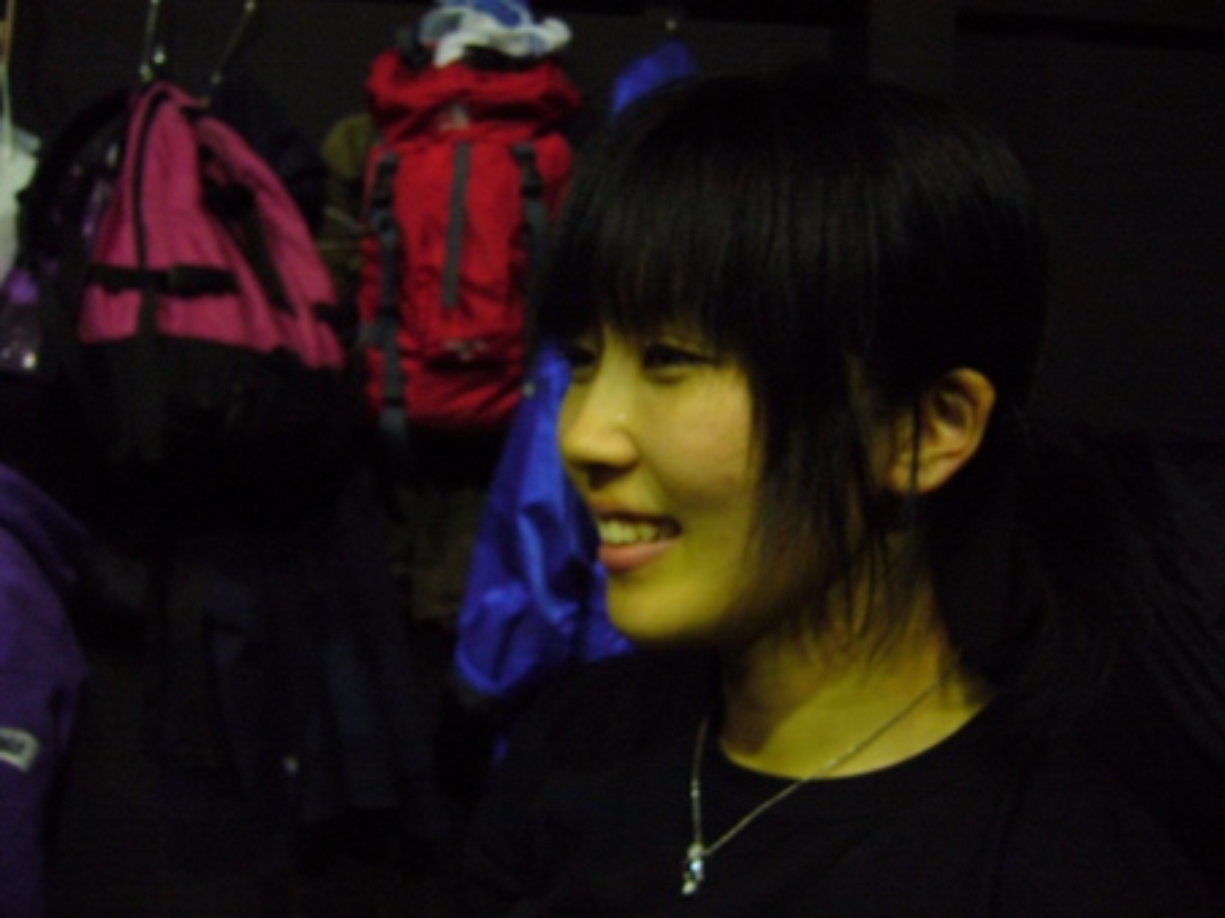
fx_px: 1238
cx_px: 612
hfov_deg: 52.6
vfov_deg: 40.7
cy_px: 459
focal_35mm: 35
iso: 200
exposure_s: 1/8
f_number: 2.8
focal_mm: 5.8
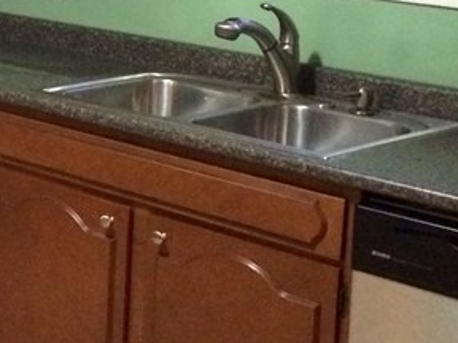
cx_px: -227
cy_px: 29
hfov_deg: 17.2
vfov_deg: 14.2
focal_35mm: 103
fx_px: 1363
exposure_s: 1/15
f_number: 2.2
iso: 400
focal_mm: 4.15
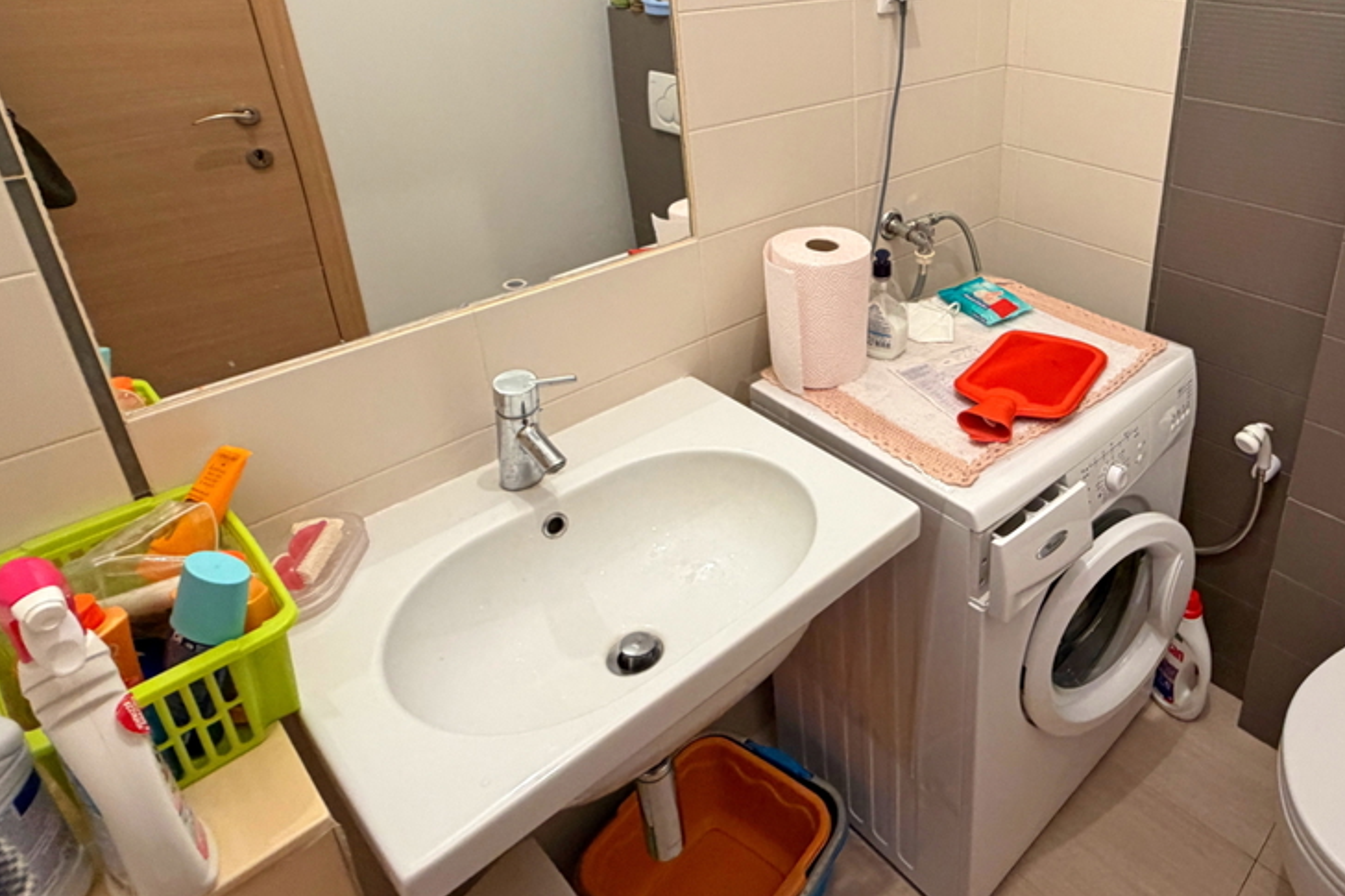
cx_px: 950
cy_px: 270
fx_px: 896
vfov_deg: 51.7
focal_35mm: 24
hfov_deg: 70.5
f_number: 2.2
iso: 250
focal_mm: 2.22
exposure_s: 1/50
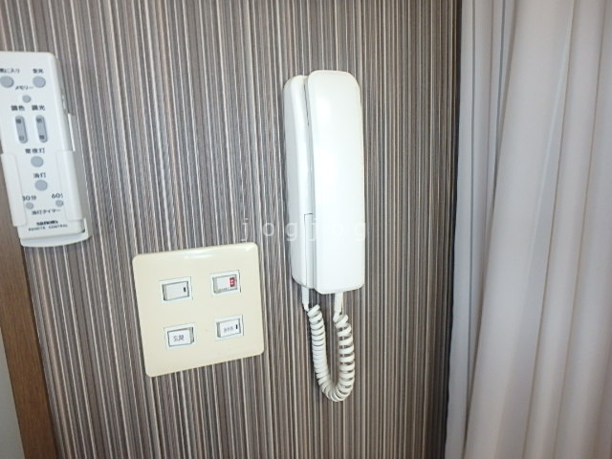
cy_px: 230
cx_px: 306
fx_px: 371
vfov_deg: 63.4
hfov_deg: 79.0
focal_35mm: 21
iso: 250
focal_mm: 3.7
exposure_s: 1/30
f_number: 3.5
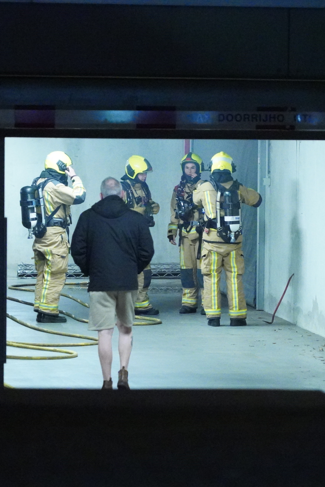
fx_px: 3101
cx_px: 201
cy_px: 244
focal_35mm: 229
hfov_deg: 6.0
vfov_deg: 9.0
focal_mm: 152
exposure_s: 1/200
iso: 40000
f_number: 6.3
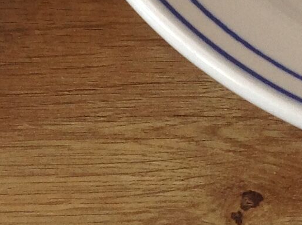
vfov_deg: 8.0
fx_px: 1542
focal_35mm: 177
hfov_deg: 11.1
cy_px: 462
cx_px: -19
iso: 50
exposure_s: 1/30
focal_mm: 4.28
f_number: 2.4
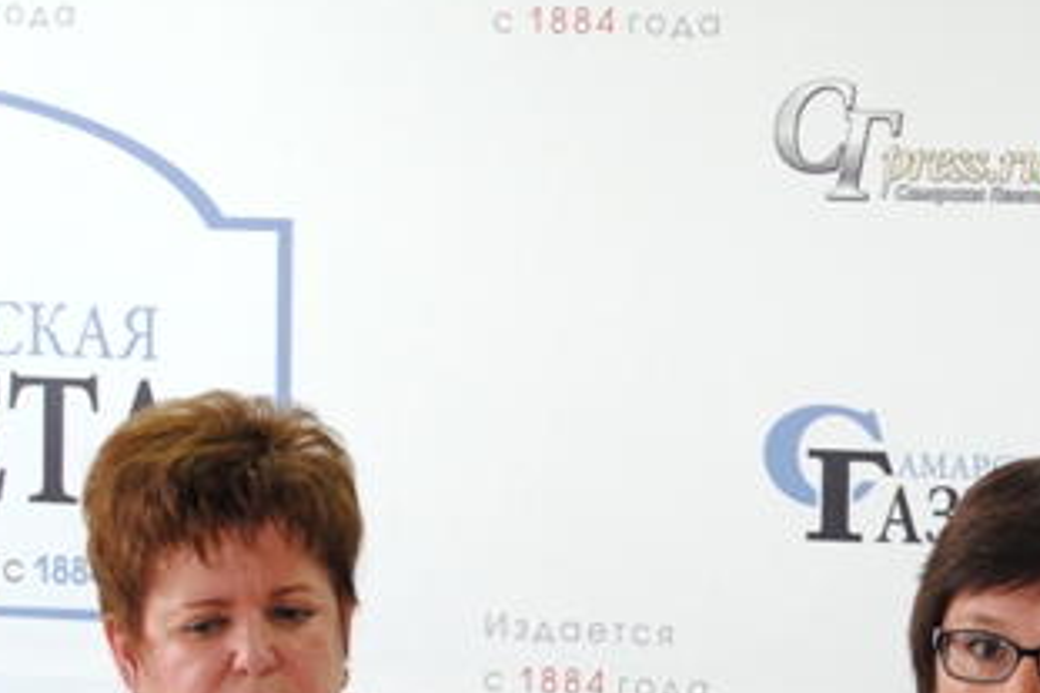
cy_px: 626
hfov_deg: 10.6
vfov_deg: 7.1
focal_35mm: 193
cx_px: 1023
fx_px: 5572
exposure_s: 1/80
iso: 800
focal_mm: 52
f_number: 5.6
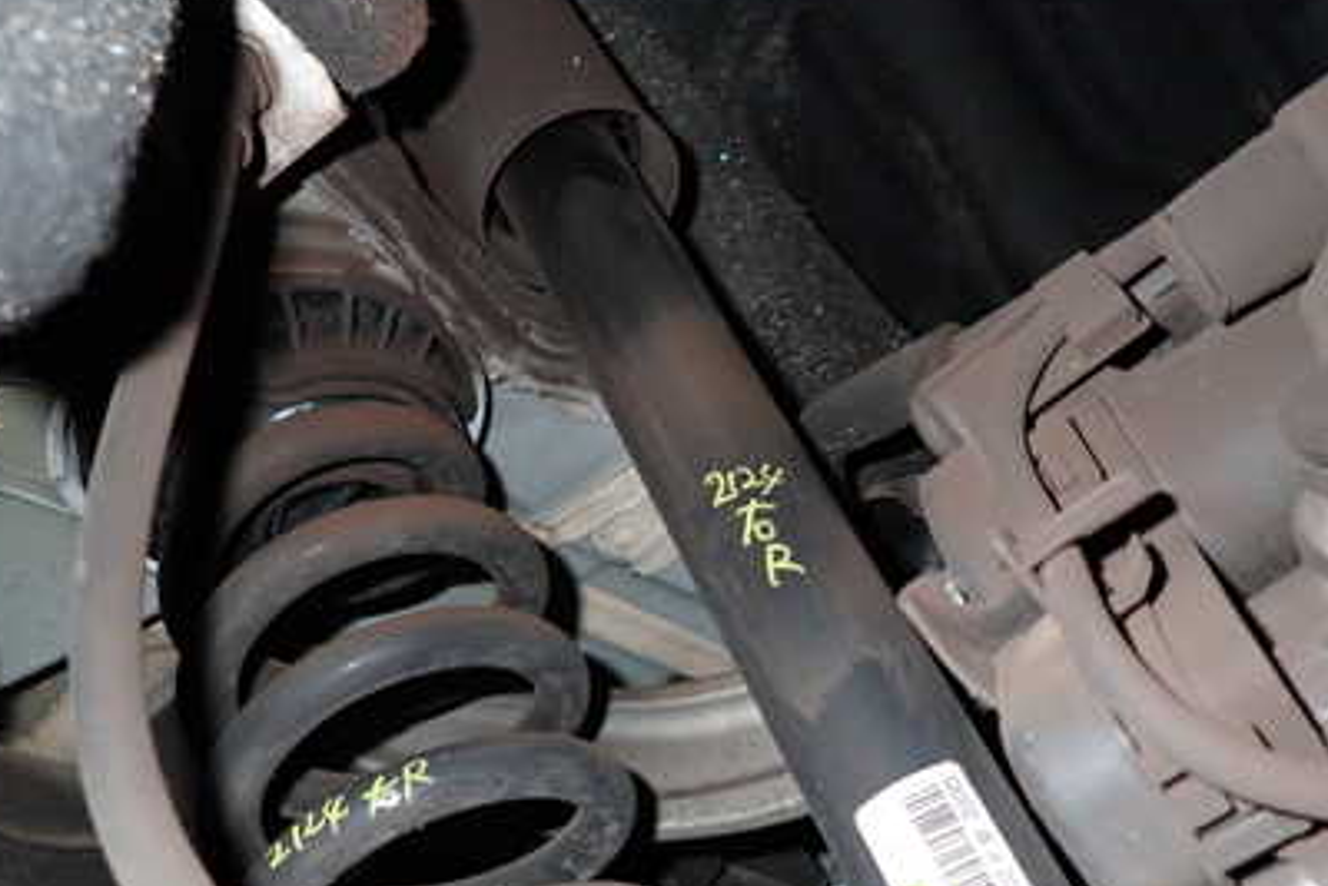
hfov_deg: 49.5
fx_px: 1439
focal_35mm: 39
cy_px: 564
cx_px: 734
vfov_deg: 34.0
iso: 320
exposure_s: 1/30
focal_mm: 4.5
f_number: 5.6
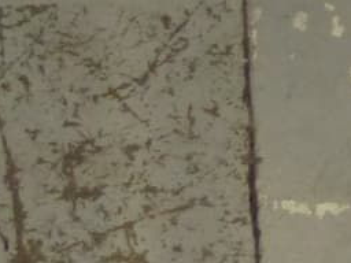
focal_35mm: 255
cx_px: 1137
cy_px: 384
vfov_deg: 5.8
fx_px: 2586
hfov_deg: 6.8
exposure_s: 1/60
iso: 400
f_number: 2.8
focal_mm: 6
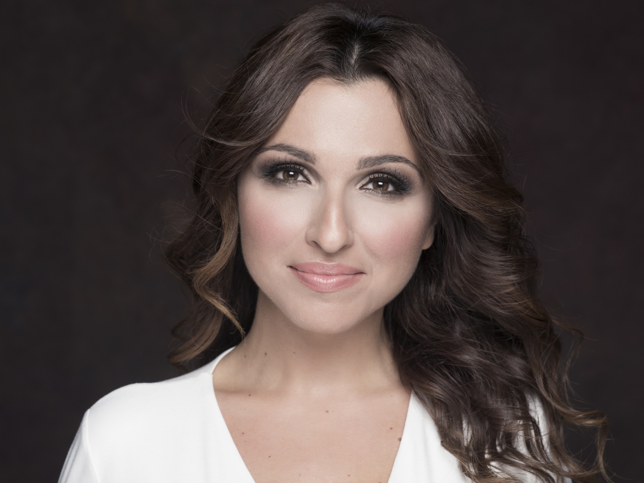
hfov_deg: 16.7
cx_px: 322
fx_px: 2195
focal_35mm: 118
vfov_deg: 12.6
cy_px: 242
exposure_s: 1/100
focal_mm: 150
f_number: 11
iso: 100
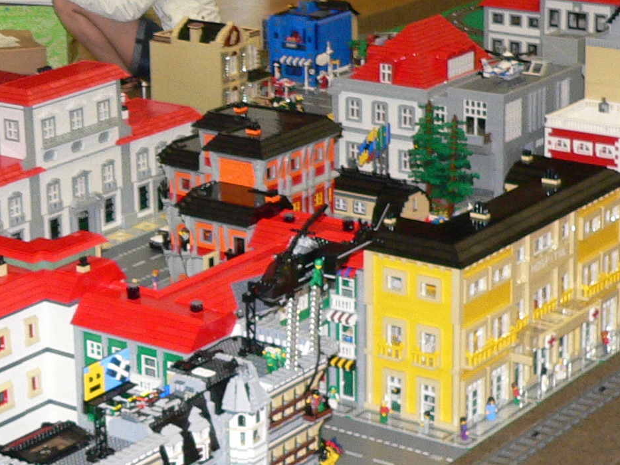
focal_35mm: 107
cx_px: 116
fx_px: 1917
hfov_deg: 18.2
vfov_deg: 13.8
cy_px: 180
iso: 200
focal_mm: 6.5
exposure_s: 1/60
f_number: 2.8
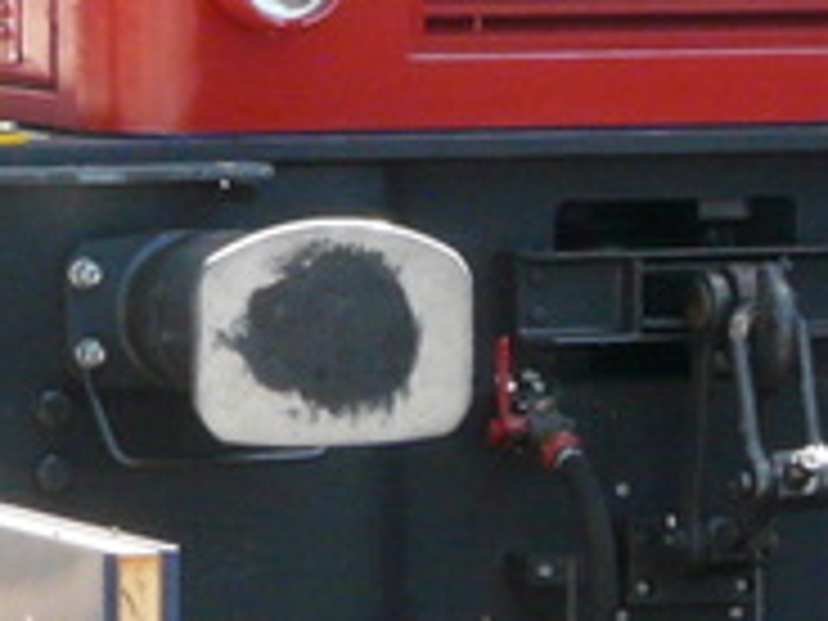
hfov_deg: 3.8
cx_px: 148
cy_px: -216
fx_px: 12510
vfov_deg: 2.8
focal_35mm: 523
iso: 200
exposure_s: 1/200
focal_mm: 15.8
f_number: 4
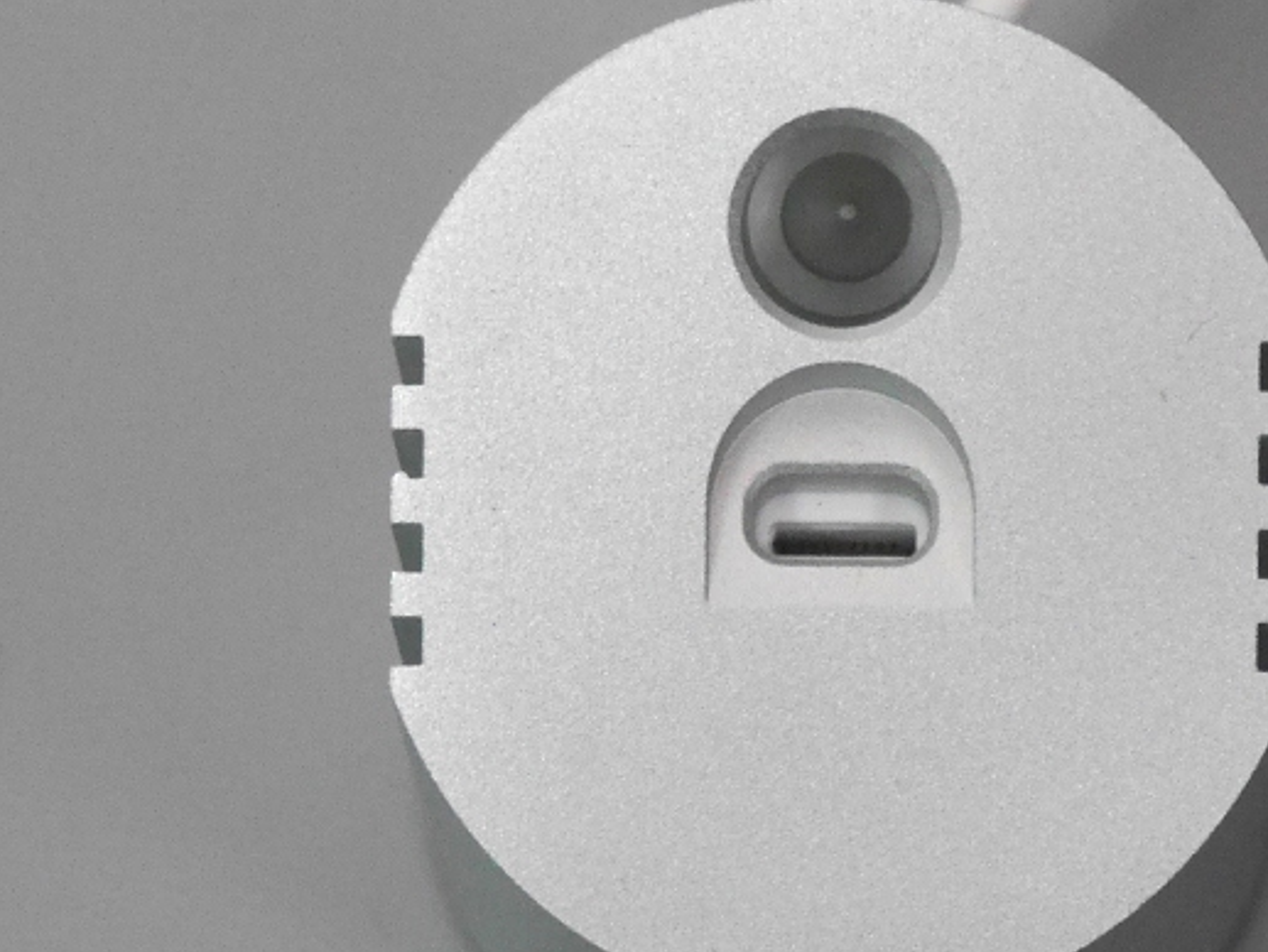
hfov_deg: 15.1
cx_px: 844
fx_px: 4763
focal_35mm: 130
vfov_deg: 11.4
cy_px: 535
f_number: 5.6
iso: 1600
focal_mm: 42
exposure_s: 1/80
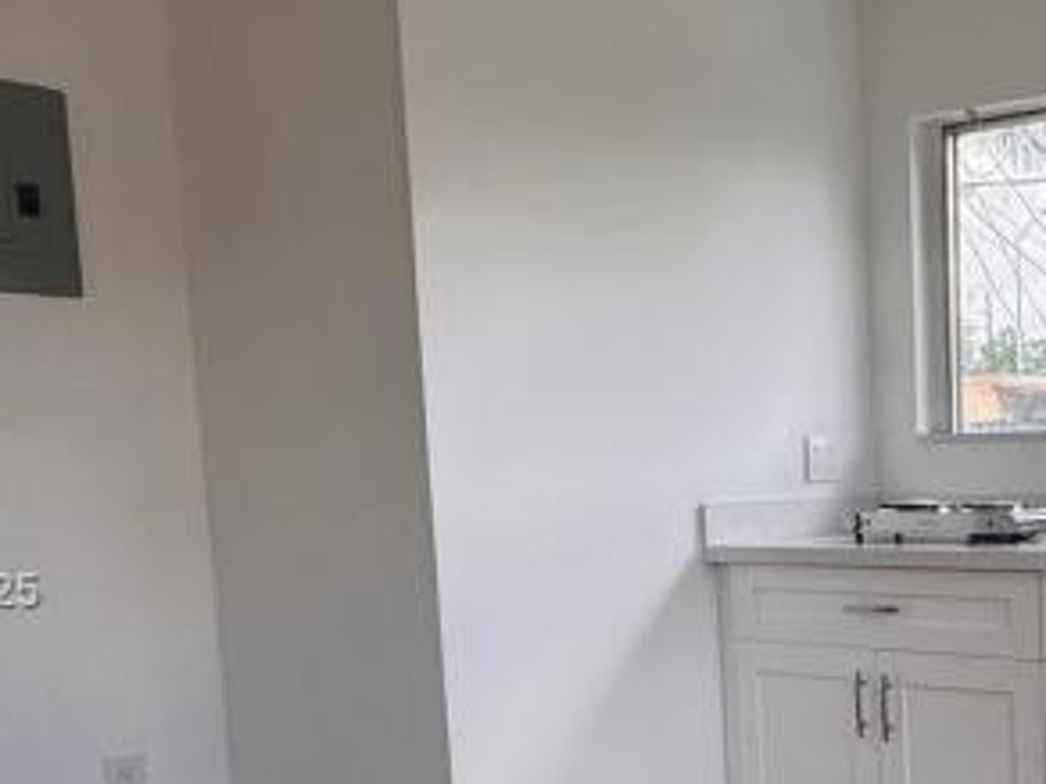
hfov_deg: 36.6
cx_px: 1071
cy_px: 594
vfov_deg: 30.9
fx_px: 1390
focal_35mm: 46
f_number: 2.2
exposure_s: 1/210
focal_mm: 2.22
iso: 40
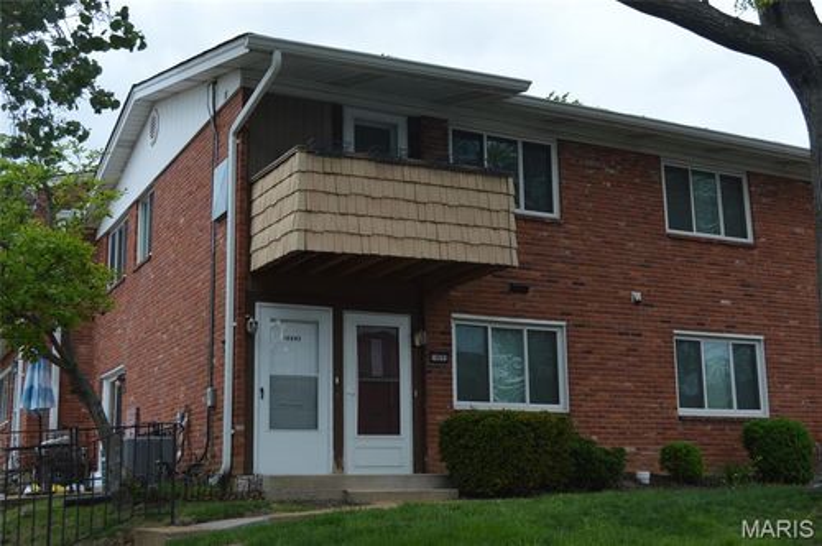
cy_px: 273
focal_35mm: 45
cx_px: 411
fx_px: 1026
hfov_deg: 43.7
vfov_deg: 29.8
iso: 100
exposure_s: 1/160
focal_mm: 30
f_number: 6.3
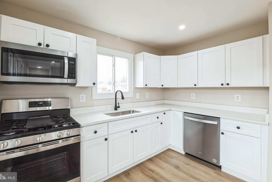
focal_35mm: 15
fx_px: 113
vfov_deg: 77.2
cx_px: 131
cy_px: 85
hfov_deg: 100.3
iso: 800
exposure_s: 1/40
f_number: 10
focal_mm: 14
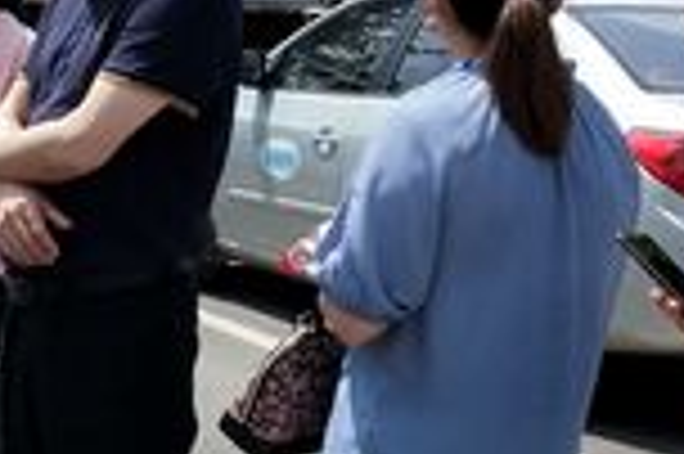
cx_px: 99
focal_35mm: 101
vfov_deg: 13.5
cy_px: 202
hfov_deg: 19.9
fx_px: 1917
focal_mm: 3.99
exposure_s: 1/2602
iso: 74
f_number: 1.7
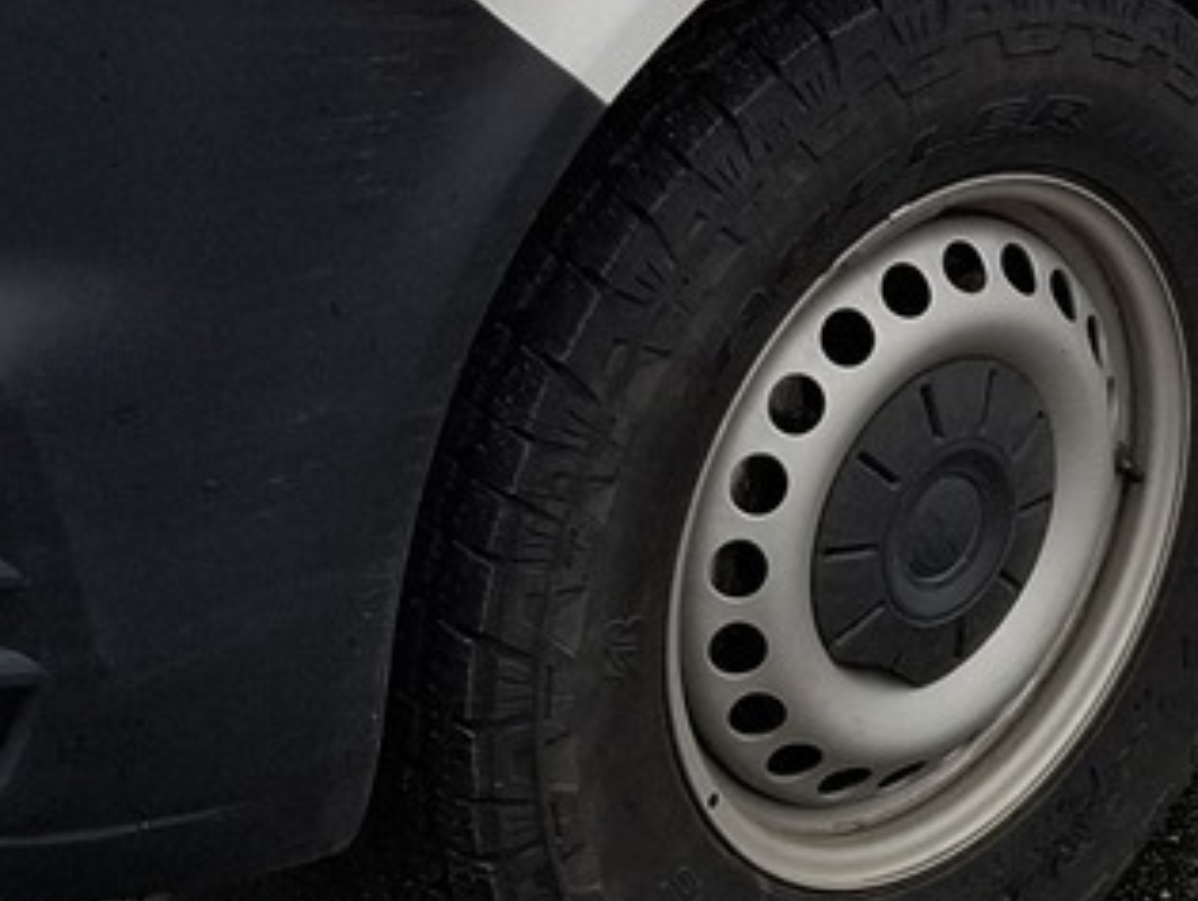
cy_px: -760
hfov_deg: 18.2
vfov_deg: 12.7
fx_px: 3638
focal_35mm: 105
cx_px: 1244
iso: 50
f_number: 1.8
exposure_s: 1/169
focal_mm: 5.54
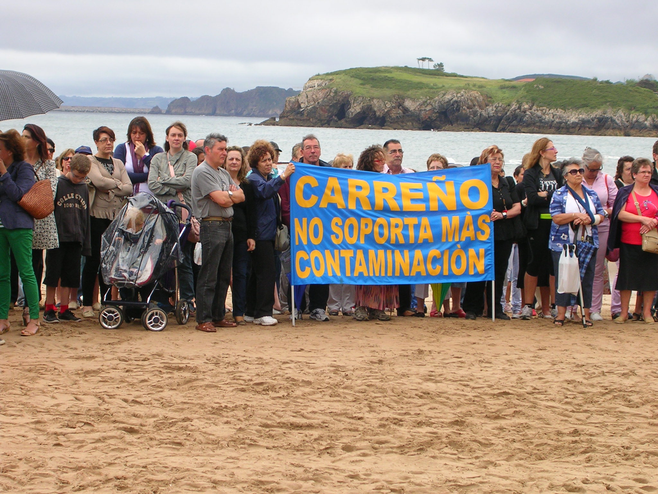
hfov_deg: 17.1
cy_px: 247
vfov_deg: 12.9
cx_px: 329
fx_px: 2186
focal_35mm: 115
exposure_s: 1/167
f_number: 4.9
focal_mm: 17.4
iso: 50
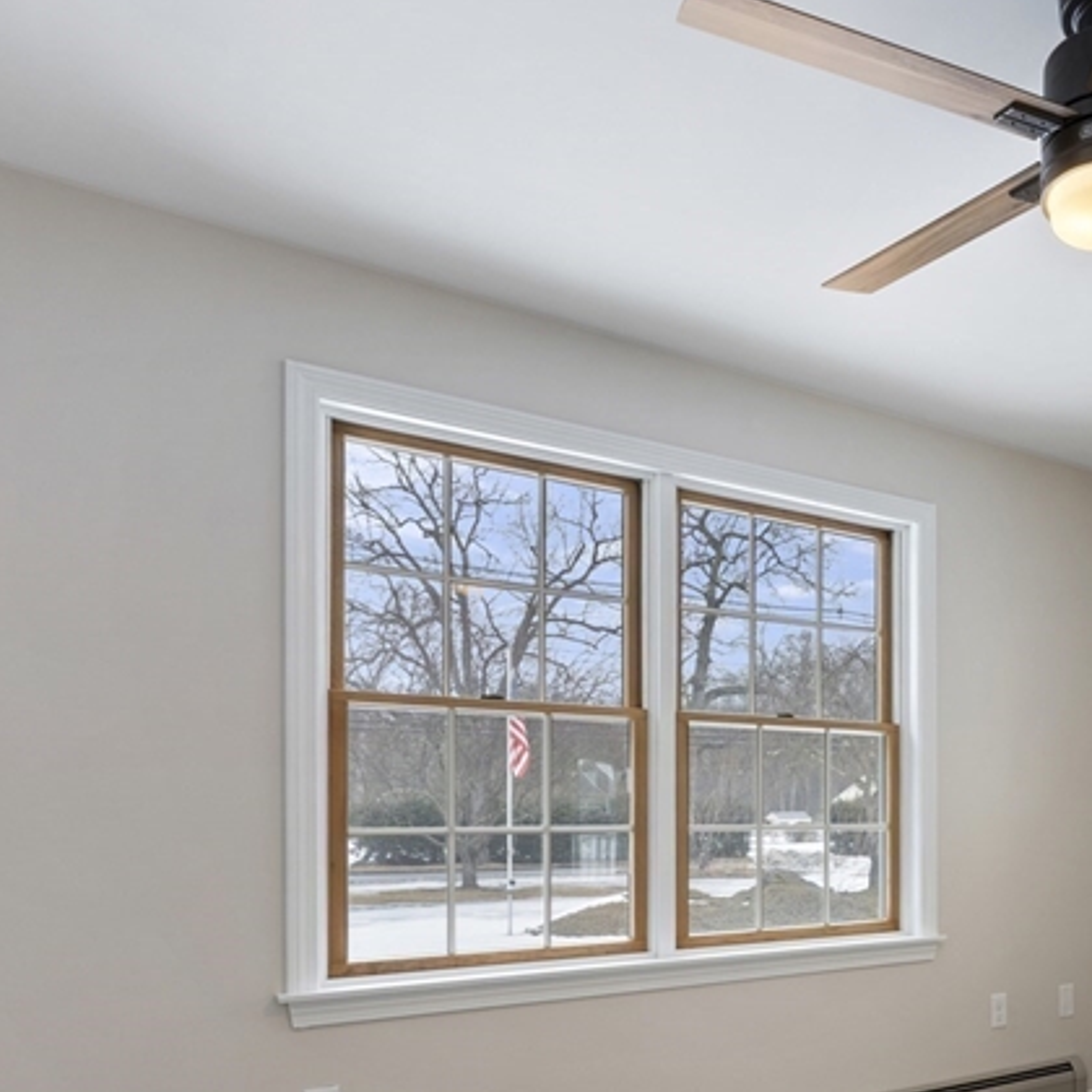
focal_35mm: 29
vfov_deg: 53.3
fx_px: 1035
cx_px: 972
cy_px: 807
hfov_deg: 49.8
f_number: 5
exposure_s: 1/30
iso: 200
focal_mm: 14
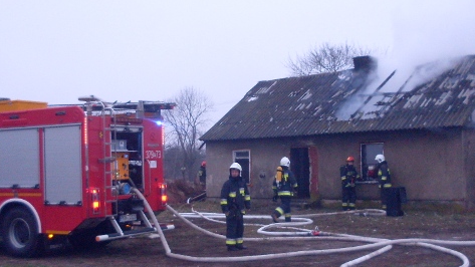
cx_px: 265
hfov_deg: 37.2
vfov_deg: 21.4
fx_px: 705
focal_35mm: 56
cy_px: 157
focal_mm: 6.3
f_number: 2.8
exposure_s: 1/45
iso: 200
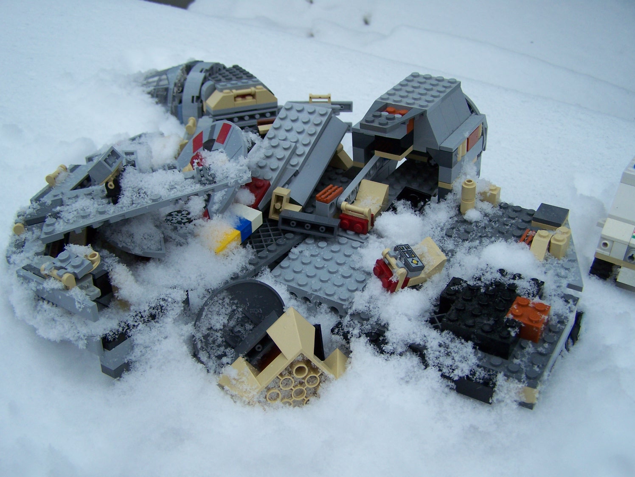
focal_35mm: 38
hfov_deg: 49.0
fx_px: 697
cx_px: 318
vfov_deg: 37.7
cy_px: 238
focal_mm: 6.3
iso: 80
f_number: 2.8
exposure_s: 1/400
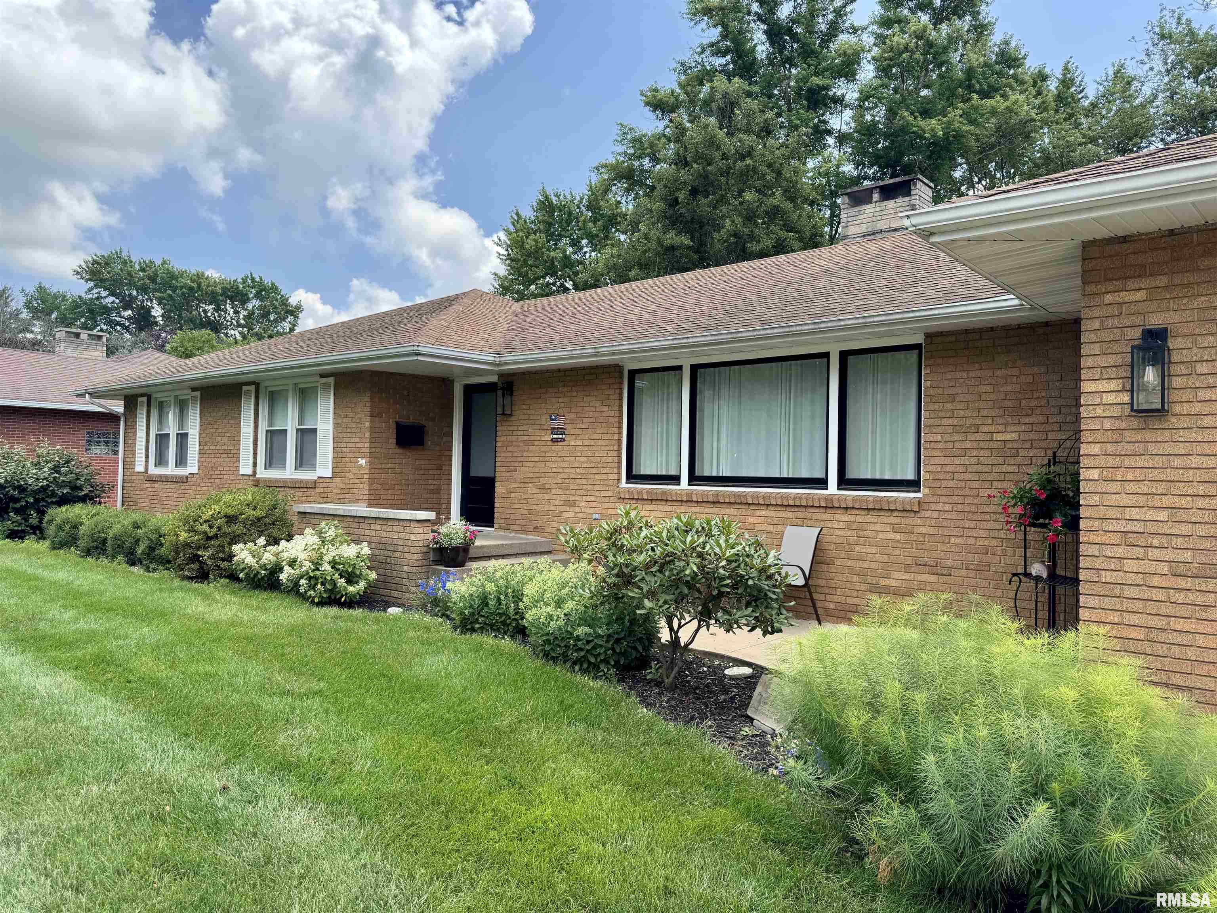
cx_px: 608
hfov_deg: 71.6
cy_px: 456
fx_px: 844
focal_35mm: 24
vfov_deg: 56.8
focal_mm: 6.76
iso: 80
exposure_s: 1/1366
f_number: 1.78
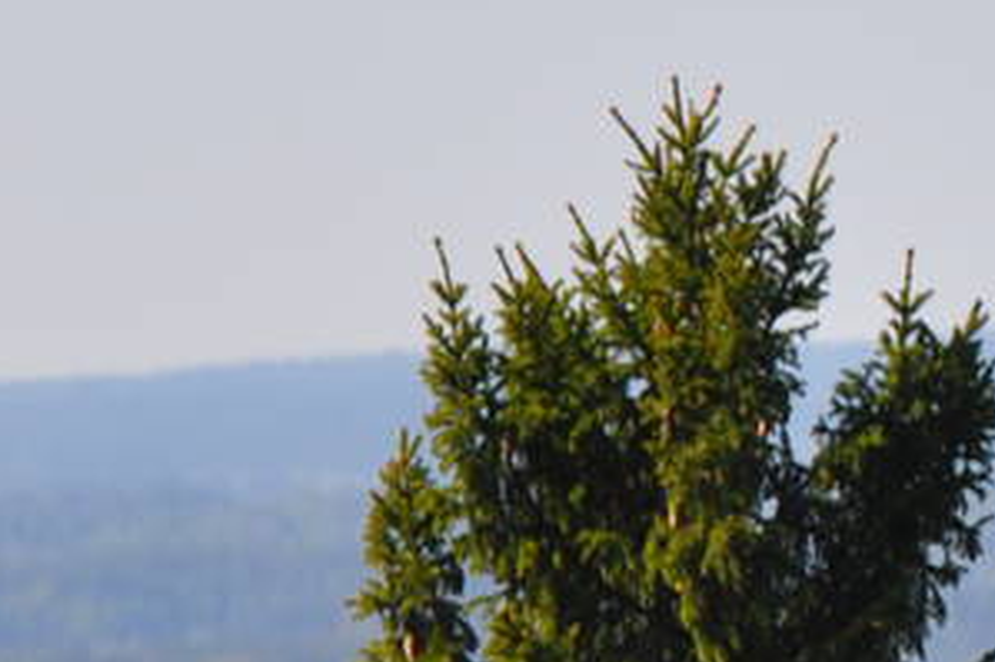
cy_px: -1070
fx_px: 37677
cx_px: 2592
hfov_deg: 1.5
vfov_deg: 1.0
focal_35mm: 1364
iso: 200
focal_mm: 170
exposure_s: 1/640
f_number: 6.3
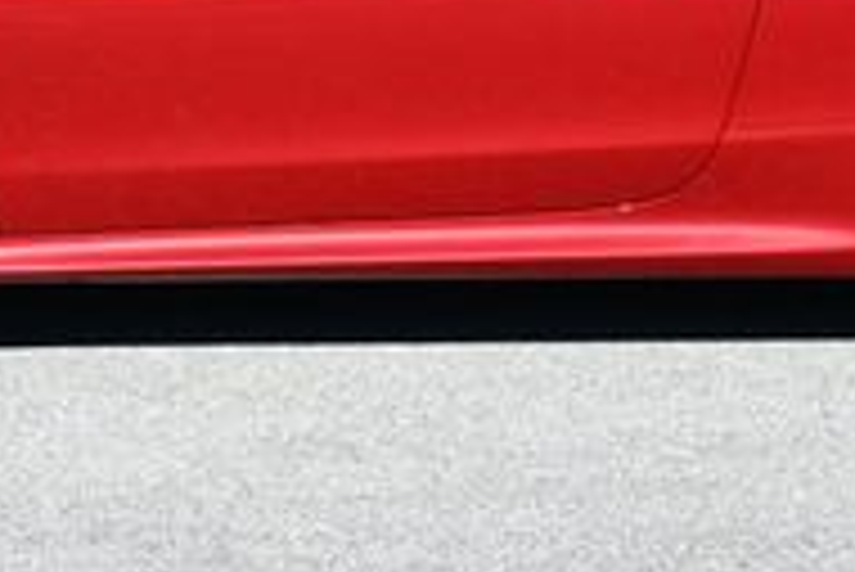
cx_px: 464
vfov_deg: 6.5
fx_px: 4967
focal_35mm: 209
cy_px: -329
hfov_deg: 9.8
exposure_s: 1/250
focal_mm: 31
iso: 100
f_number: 8
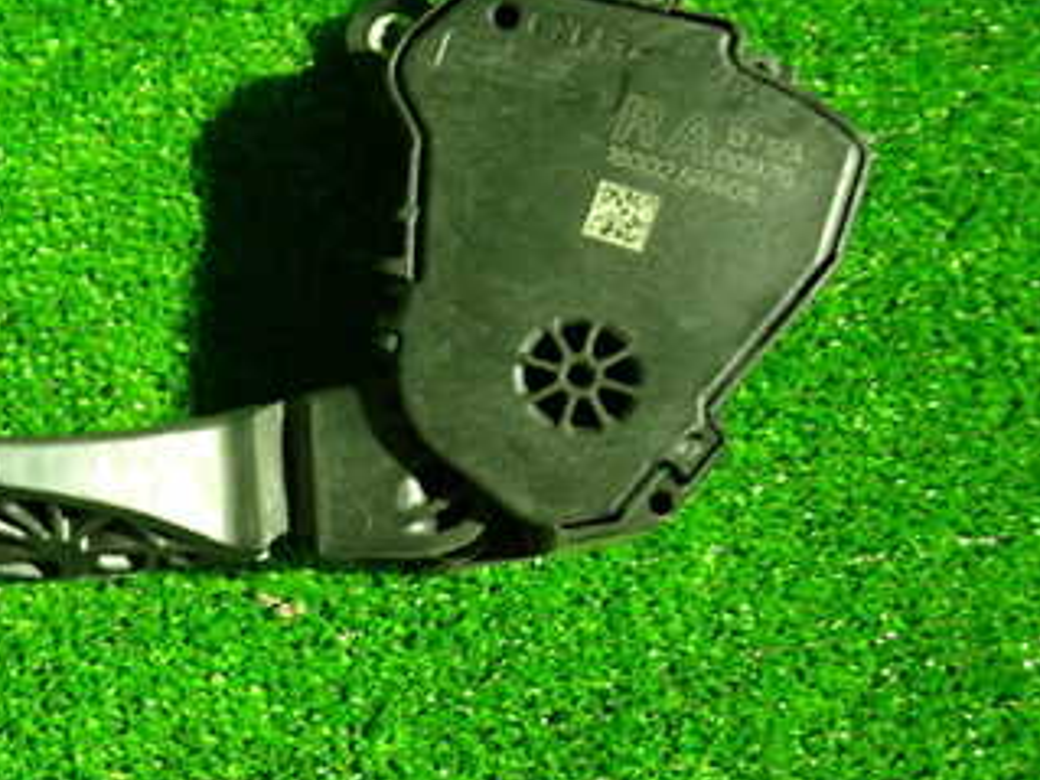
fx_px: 1412
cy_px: 330
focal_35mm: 47
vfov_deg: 30.8
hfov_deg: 37.4
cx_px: 72
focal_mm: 4.5
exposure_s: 1/15
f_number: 2
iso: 800
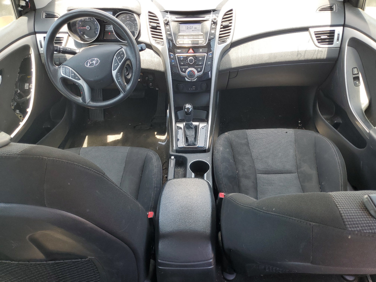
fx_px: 282
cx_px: 188
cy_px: 141
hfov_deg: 67.3
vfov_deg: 53.1
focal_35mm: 26
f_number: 1.5
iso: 50
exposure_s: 1/120
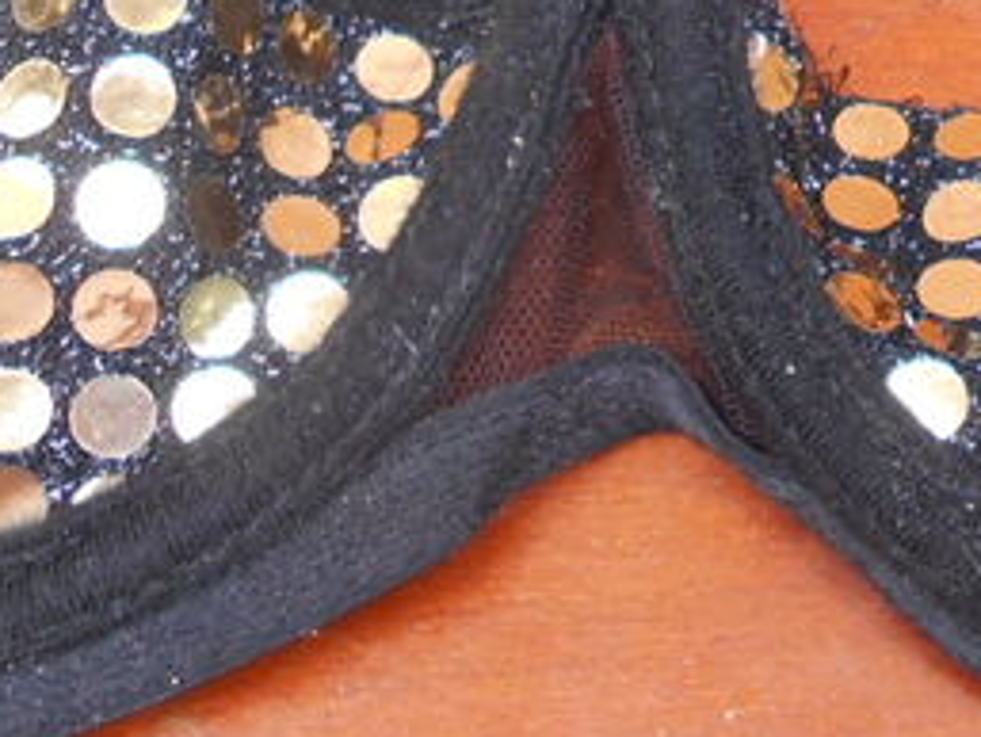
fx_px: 2864
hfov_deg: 19.0
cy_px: -111
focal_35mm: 101
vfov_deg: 14.3
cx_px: 912
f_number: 3.2
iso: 80
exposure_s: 1/40
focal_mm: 4.6
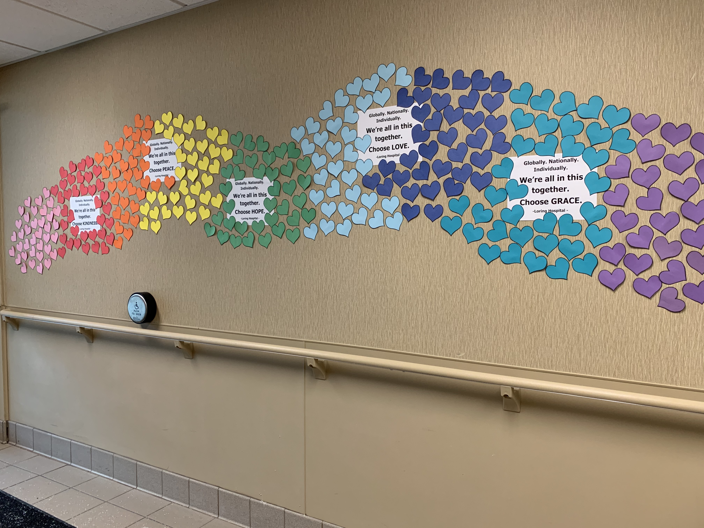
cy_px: 264
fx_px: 529
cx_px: 352
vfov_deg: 53.1
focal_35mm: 26
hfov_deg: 67.3
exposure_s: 1/60
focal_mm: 4.25
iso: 125
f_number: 1.8
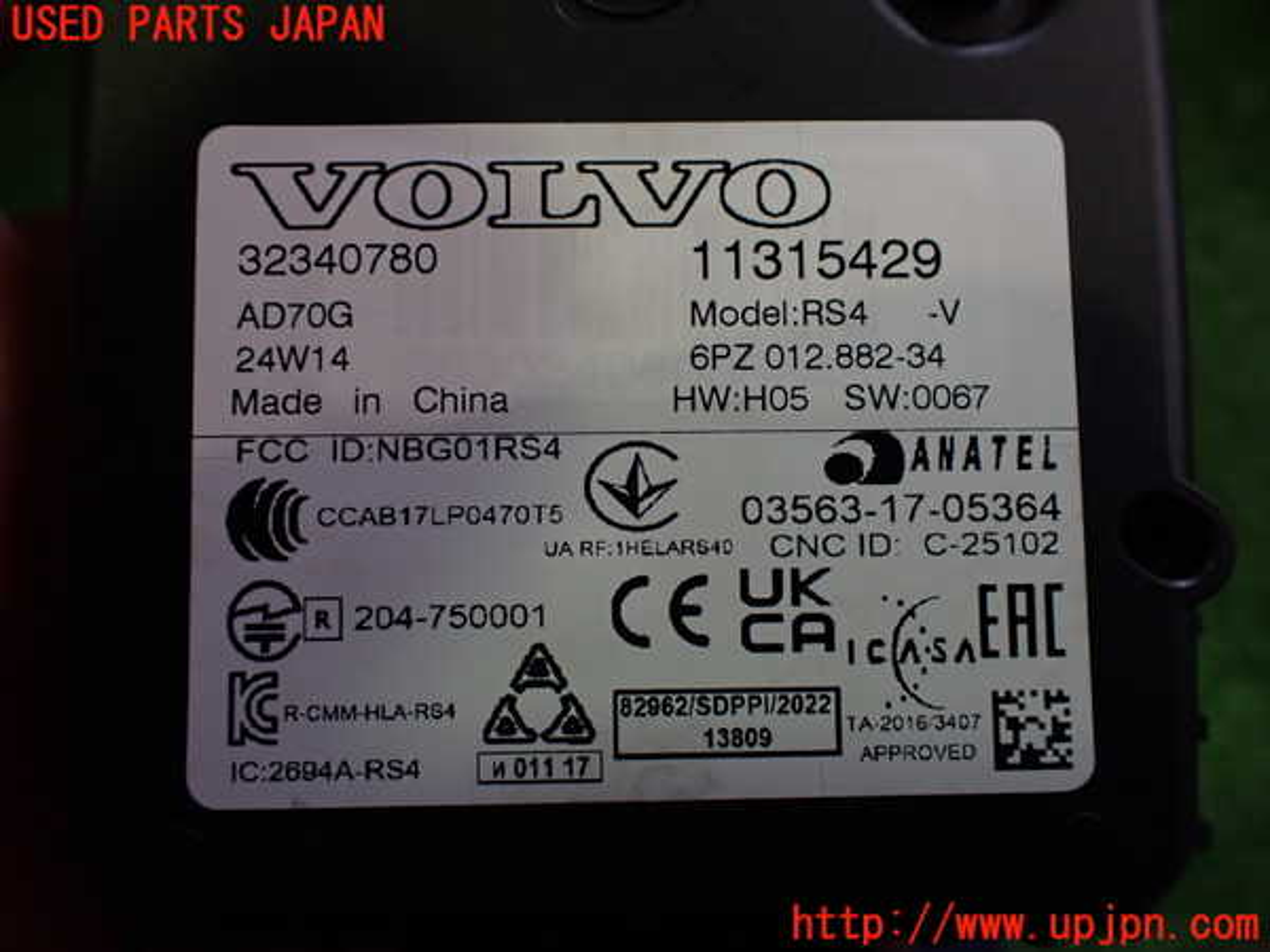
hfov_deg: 60.0
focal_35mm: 30
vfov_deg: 46.8
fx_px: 1101
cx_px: 635
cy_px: 476
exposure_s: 1/125
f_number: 2.3
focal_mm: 5.4
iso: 200
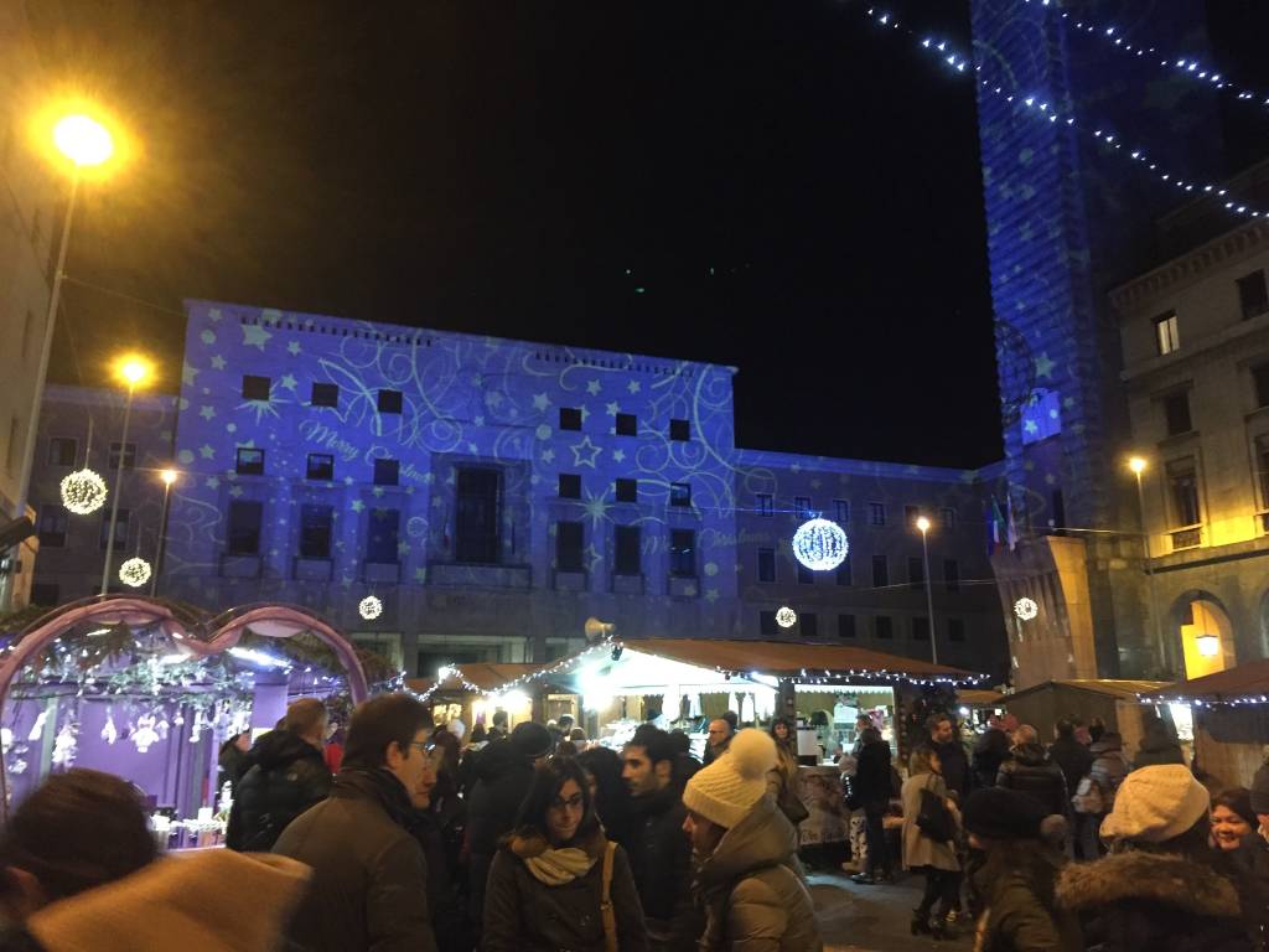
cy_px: 476
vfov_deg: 48.2
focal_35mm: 29
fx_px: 1063
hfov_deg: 61.7
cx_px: 634
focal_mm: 4.15
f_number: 2.2
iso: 320
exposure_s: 1/17
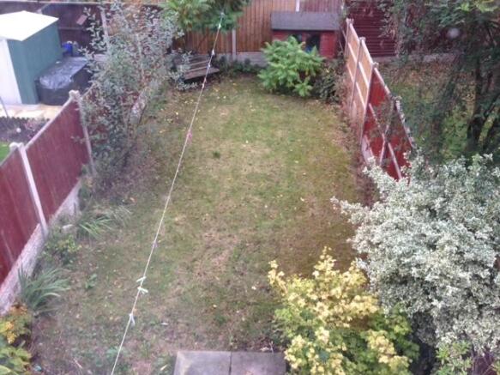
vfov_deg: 42.9
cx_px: 250
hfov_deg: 55.4
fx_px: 477
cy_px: 188
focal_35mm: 33
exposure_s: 1/40
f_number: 2.4
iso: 50
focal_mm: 4.12
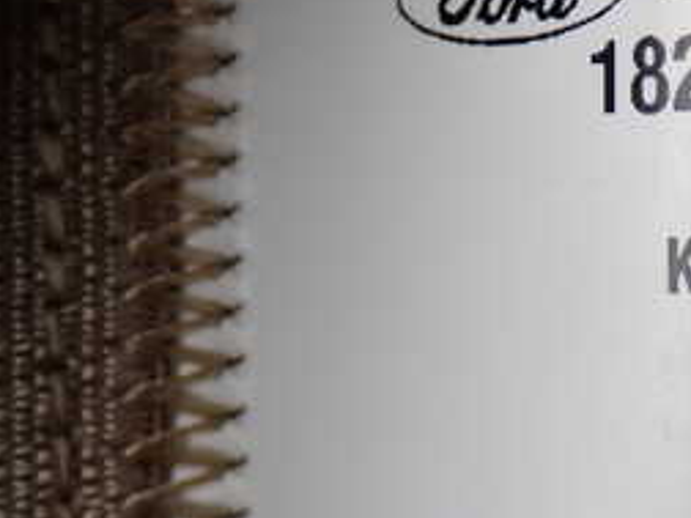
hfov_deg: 14.2
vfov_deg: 10.7
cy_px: 181
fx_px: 2755
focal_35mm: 138
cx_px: 598
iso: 200
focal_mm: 10.35
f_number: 3.5
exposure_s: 1/80
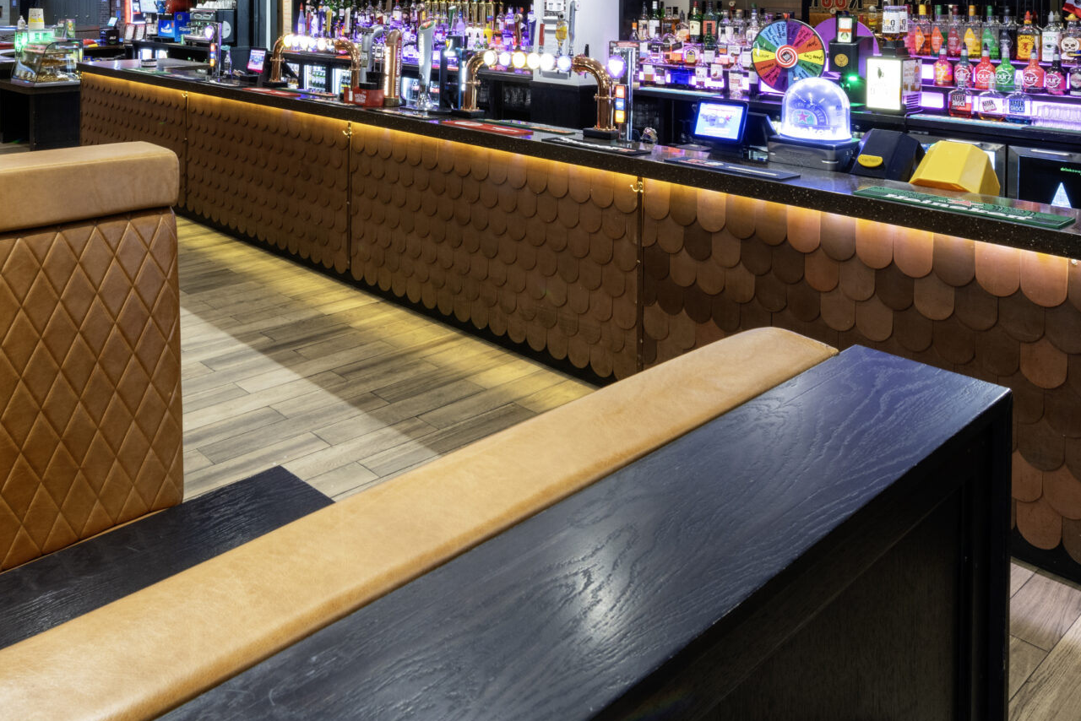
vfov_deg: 37.0
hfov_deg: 56.5
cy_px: 7
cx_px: 303
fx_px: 961
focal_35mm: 32
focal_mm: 16
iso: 200
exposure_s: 5
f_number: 16
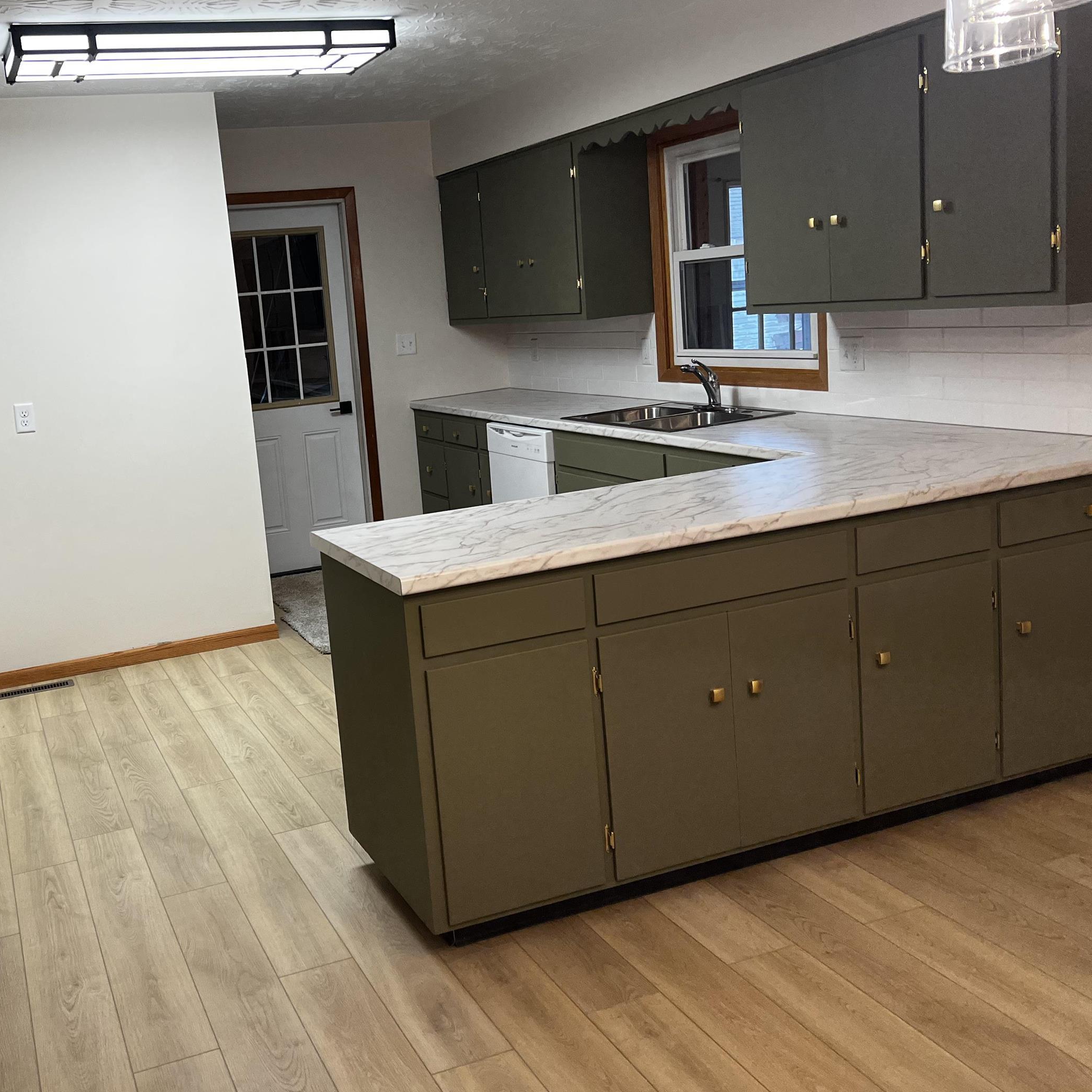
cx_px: 369
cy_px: 494
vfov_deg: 48.4
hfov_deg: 47.7
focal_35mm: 34
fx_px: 1213
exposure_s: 1/120
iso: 100
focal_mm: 5.7
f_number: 1.5
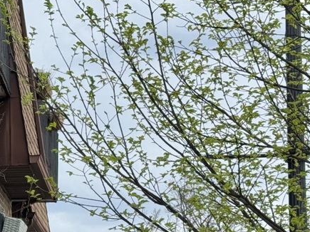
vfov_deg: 9.2
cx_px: -58
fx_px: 1424
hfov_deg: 12.2
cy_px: 286
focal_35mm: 159
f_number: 1.78
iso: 64
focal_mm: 6.76
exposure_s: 1/1152
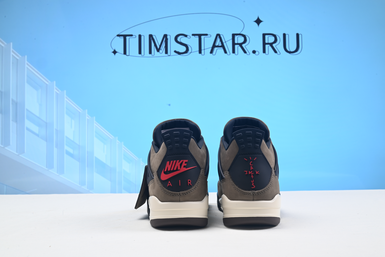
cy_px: 128
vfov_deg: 34.2
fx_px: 417
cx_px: 192
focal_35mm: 39
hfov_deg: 49.5
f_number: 16
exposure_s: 1/2
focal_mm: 39
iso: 100
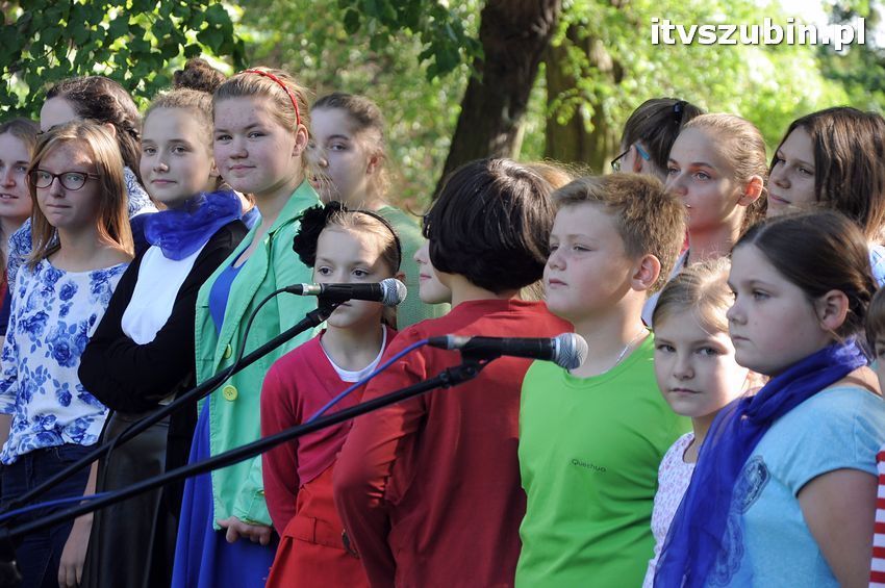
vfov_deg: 9.3
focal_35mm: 147
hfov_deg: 14.0
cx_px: 442
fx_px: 3610
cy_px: 294
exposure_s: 1/100
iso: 400
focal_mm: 98
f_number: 5.6
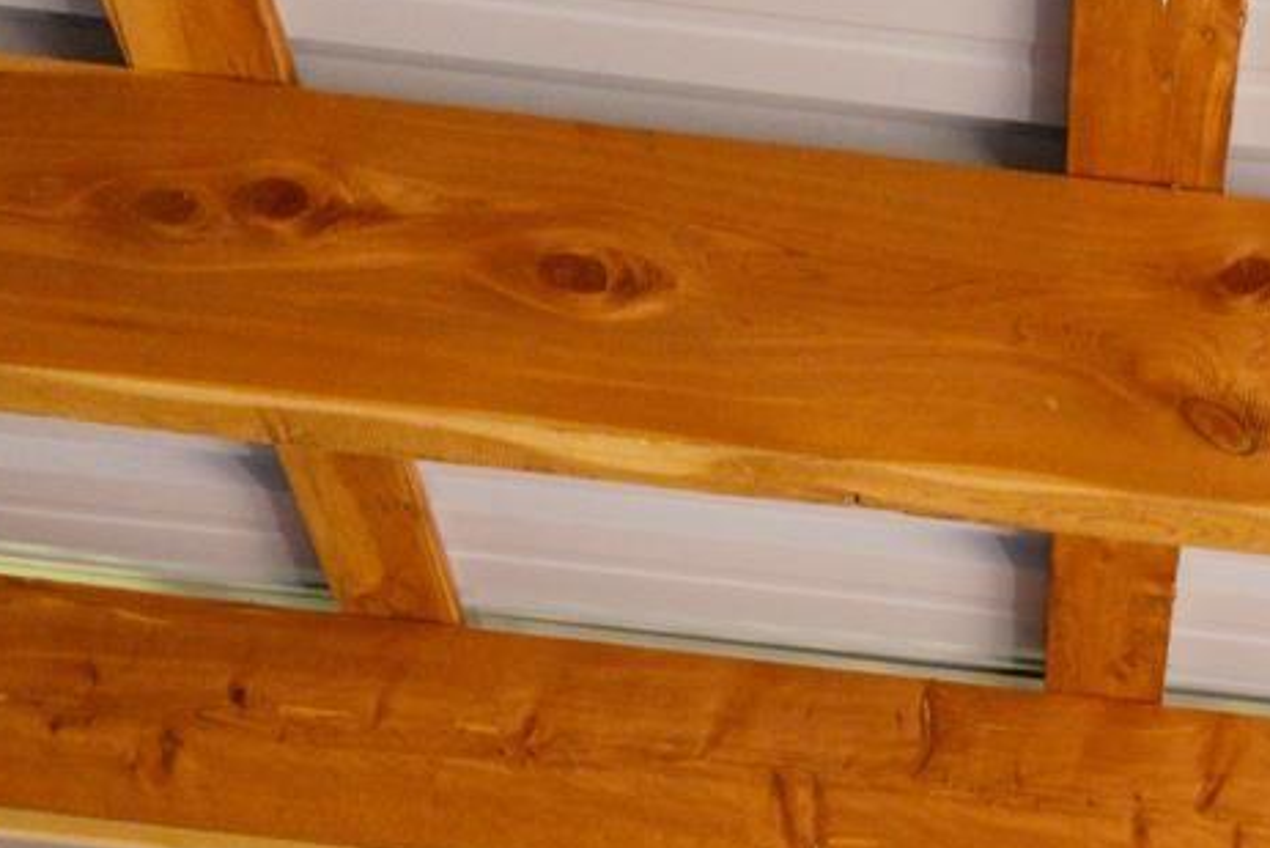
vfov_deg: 12.2
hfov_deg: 24.6
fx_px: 2858
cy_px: 2227
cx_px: 1023
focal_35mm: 81
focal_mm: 10
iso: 400
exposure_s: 1/800
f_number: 8
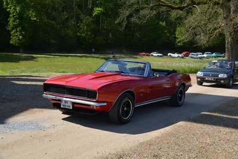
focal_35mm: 44
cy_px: 80
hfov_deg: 45.0
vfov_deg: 30.8
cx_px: 119
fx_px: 288
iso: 110
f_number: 8
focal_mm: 29
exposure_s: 1/250
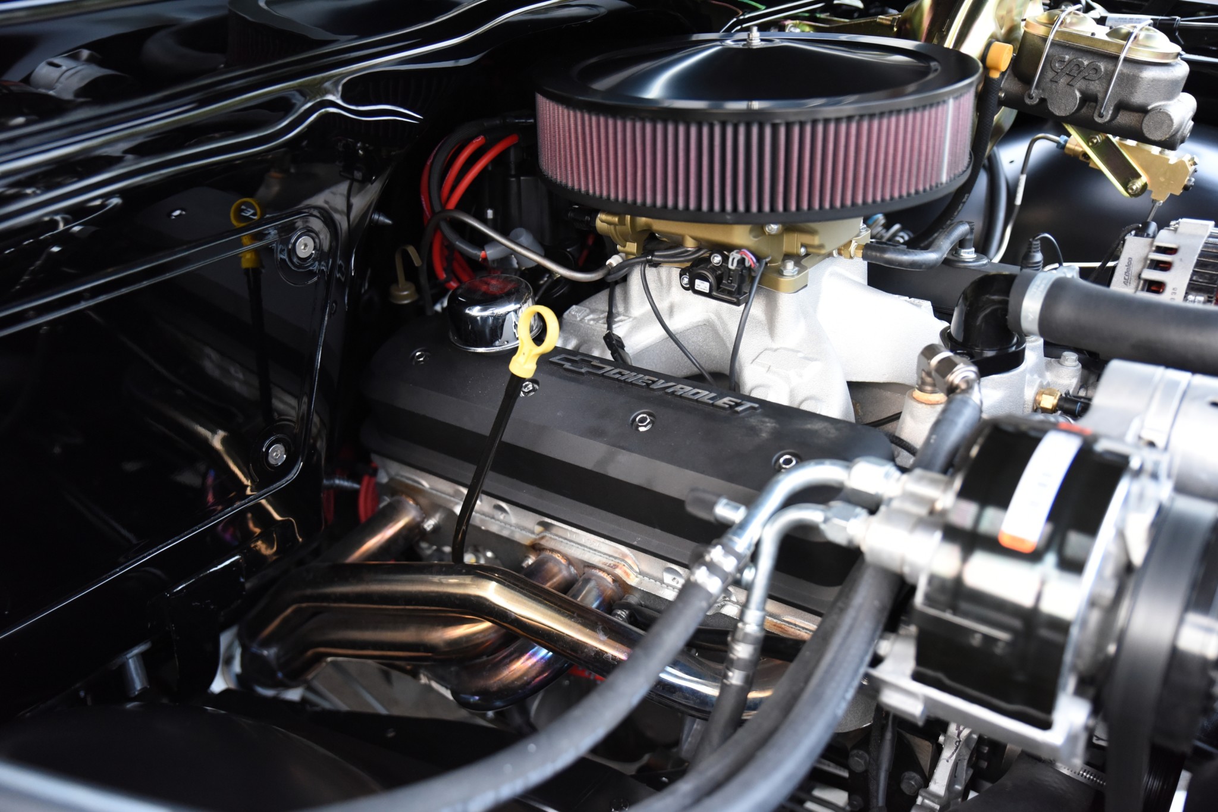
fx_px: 1150
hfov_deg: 55.8
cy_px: 406
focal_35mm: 34
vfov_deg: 38.9
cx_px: 609
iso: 2200
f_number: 2.8
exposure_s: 1/40
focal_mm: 34
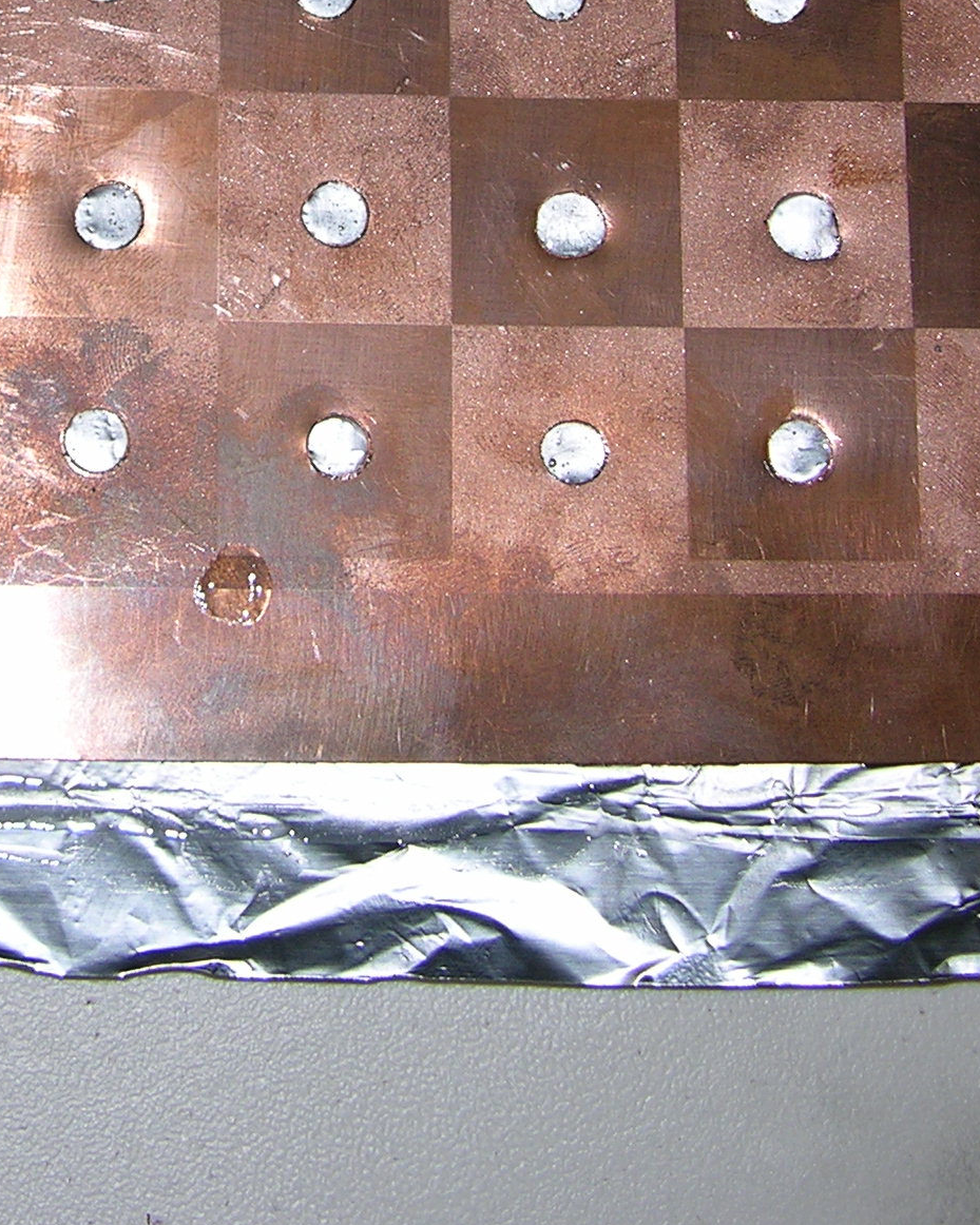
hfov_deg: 15.9
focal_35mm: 96
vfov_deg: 19.4
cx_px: 172
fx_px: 3482
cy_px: -4
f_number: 2.8
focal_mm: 8.9
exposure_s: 1/60.1
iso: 50
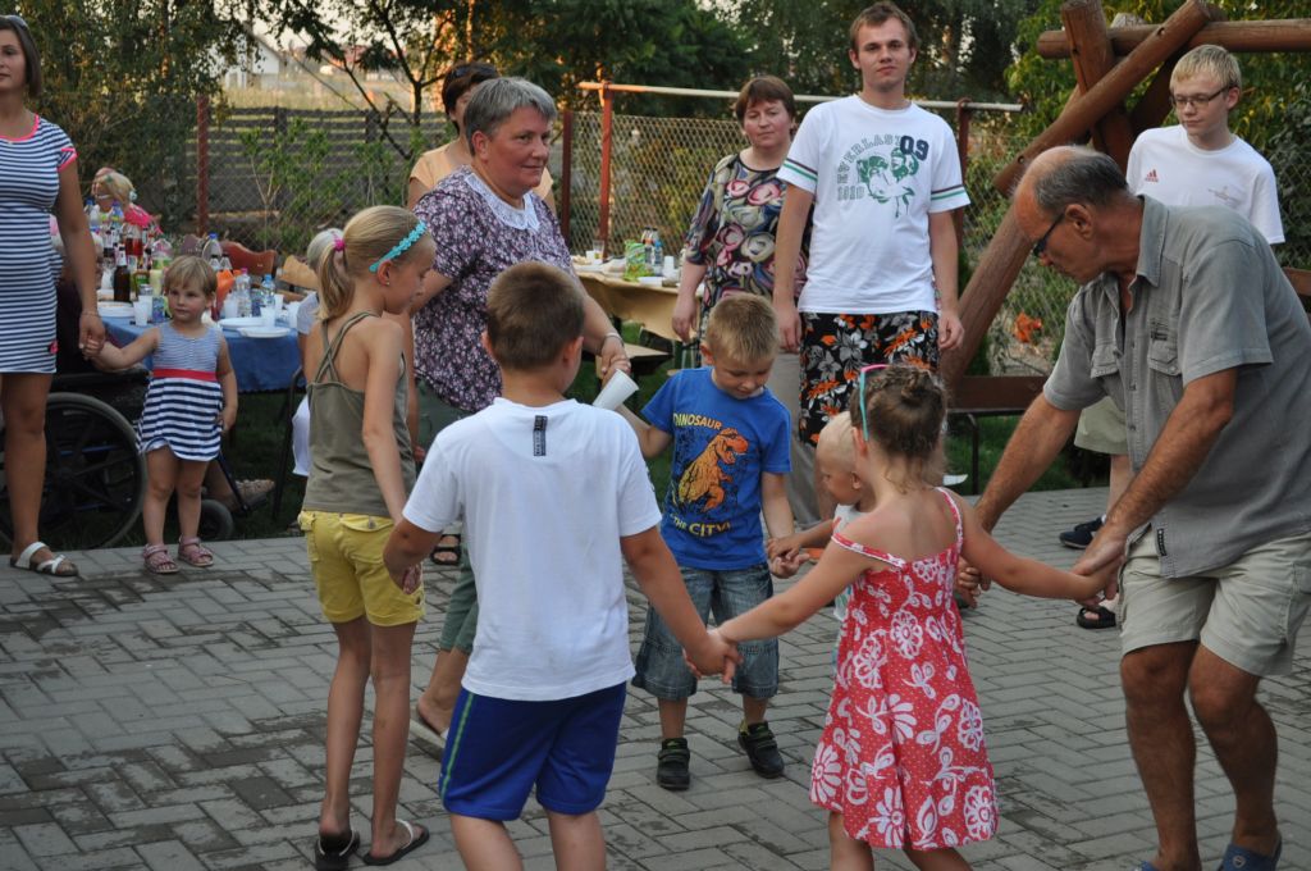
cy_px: 436
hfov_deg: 36.9
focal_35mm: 54
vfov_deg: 25.0
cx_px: 656
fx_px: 1964
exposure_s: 1/200
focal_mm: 36
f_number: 5
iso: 400
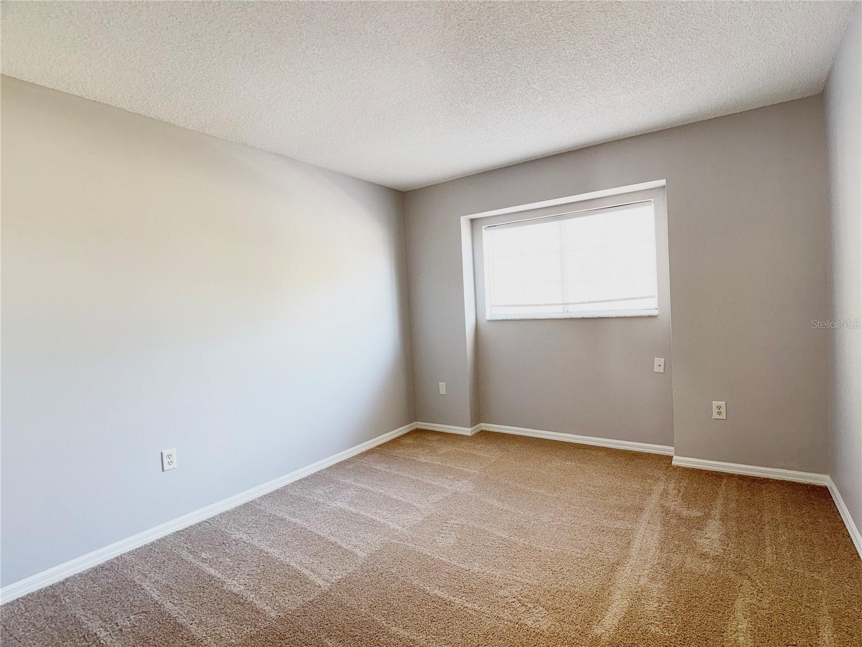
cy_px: 324
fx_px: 598
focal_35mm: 24
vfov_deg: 56.8
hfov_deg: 71.6
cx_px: 431
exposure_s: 1/44
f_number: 1.78
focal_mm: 6.76
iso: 100
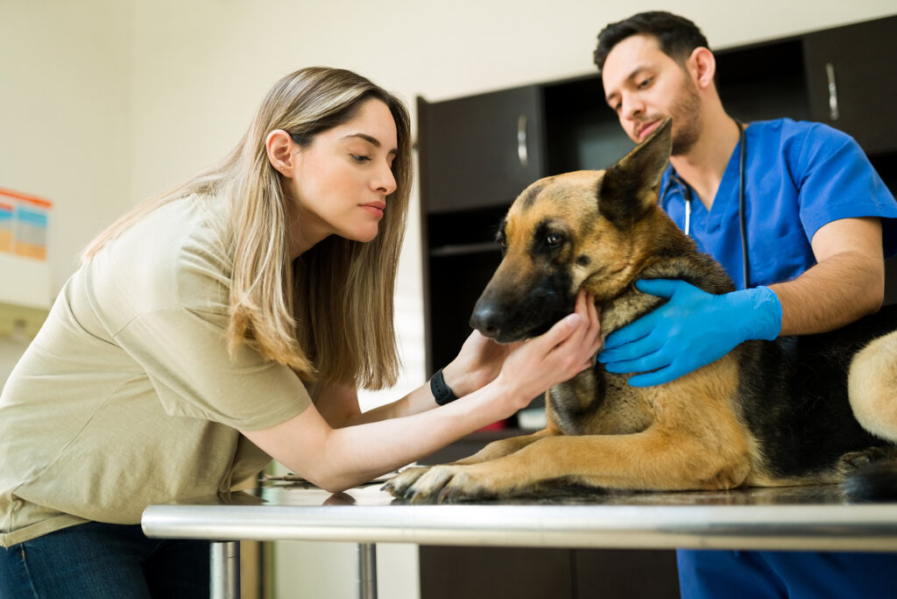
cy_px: 300
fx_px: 872
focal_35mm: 35
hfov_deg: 54.4
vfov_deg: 37.9
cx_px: 448
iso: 640
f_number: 1.8
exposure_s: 1/160
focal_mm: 35
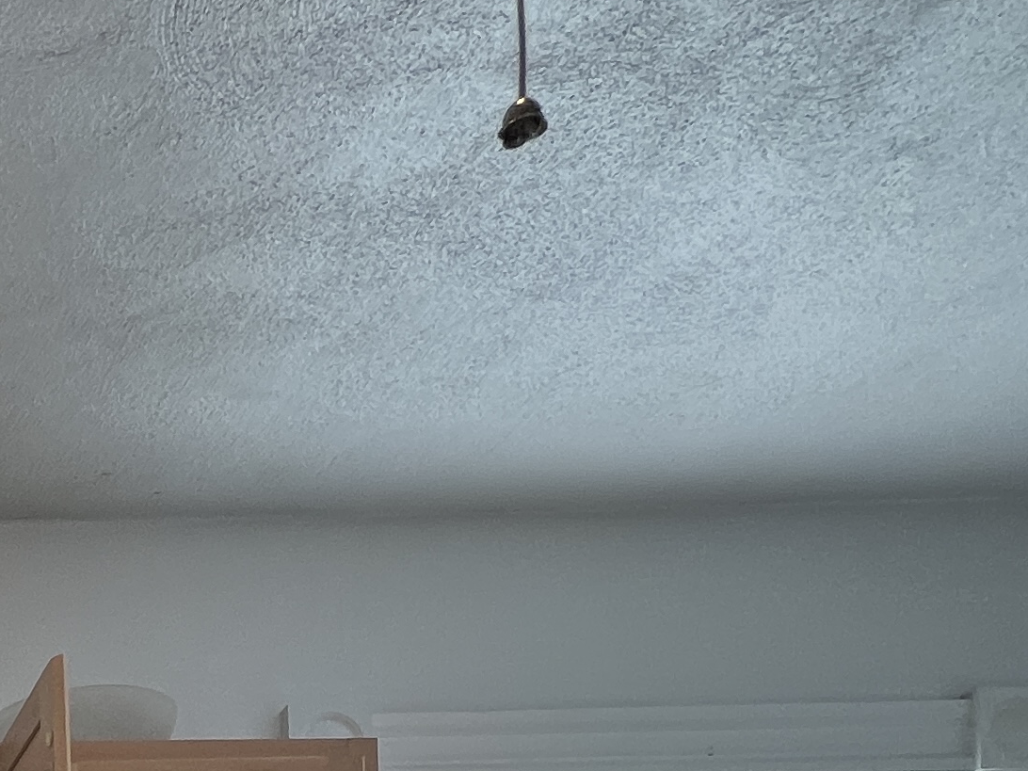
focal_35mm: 48
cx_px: -401
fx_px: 1425
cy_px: 1244
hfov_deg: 29.4
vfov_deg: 22.8
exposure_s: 1/122
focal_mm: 1.57
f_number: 1.8
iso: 64
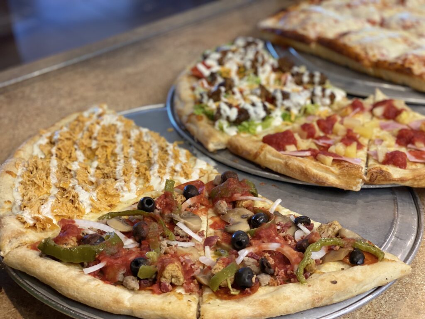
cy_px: 160
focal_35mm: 52
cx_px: 212
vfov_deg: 28.0
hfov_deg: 36.8
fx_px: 638
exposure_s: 1/60
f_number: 2
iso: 125
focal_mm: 6
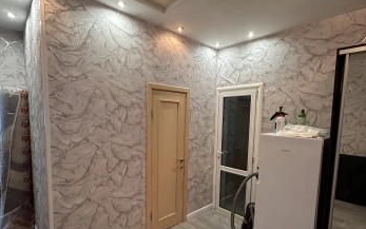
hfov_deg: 85.1
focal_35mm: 20
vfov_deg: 59.3
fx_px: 200
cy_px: 134
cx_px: 183
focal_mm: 2.22
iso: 250
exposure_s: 1/50
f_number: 2.2
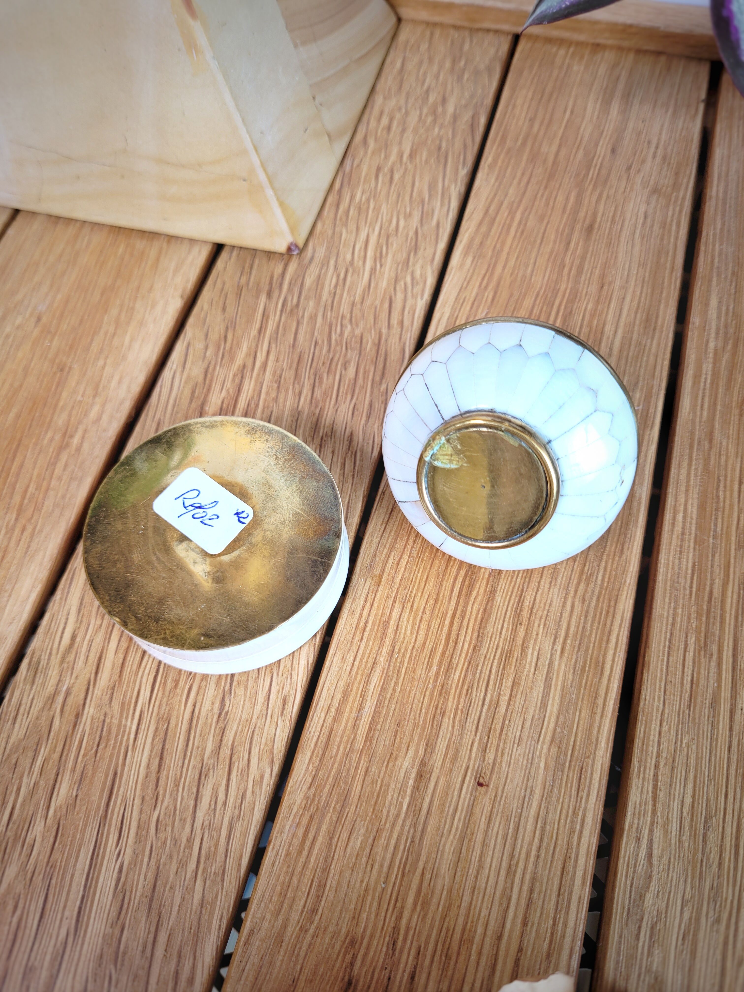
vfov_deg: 67.3
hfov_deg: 53.1
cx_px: 372
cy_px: 496
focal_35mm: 26
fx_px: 745
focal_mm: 5.4
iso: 50
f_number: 1.8
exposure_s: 1/100
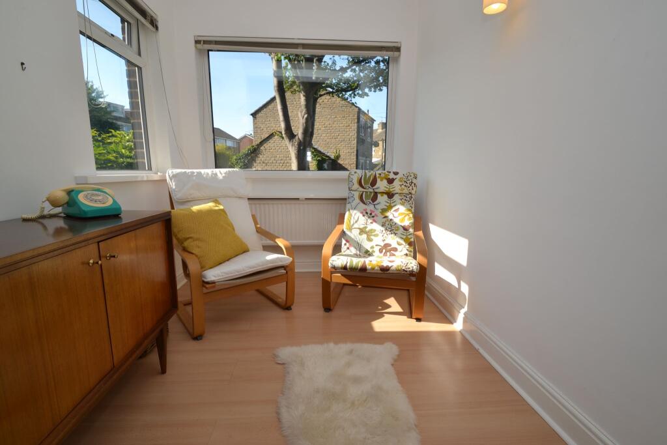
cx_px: 334
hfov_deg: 100.4
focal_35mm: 15
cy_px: 222
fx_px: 278
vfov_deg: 77.3
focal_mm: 10
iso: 100
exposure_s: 1/160
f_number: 6.3
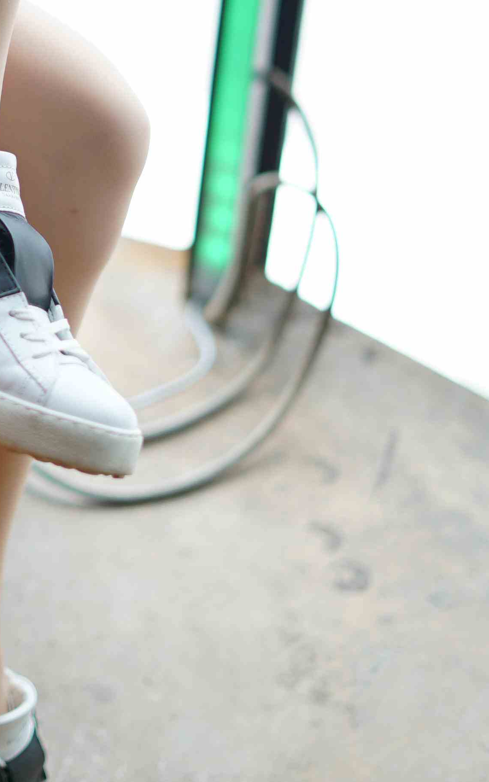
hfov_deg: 10.9
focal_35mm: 118
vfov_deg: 17.4
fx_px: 2516
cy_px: 78
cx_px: -85
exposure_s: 1/160
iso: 160
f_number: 1.8
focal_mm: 50
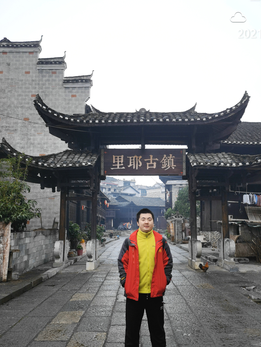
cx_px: 144
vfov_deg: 56.7
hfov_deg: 44.1
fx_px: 322
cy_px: 187
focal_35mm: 32
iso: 50
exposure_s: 1/160
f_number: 1.9
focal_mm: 6.67
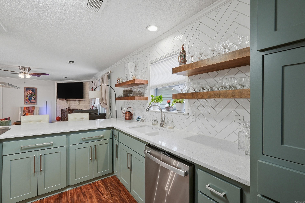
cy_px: 102
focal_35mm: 16
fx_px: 136
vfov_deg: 73.8
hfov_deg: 96.7
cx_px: 152
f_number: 9
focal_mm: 16
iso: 250
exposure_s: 1/20
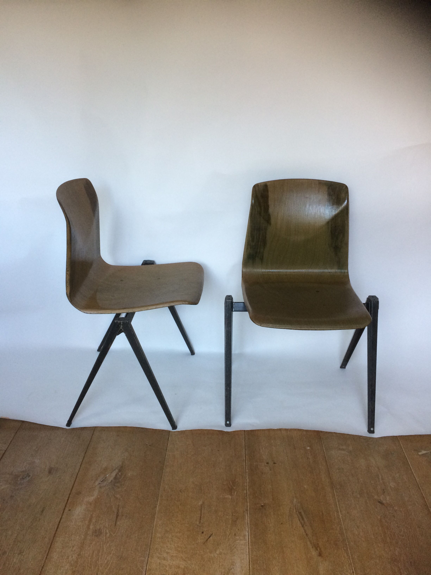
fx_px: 481
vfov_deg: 61.7
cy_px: 288
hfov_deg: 48.2
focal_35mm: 29
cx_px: 216
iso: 64
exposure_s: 1/33
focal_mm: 4.15
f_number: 2.2
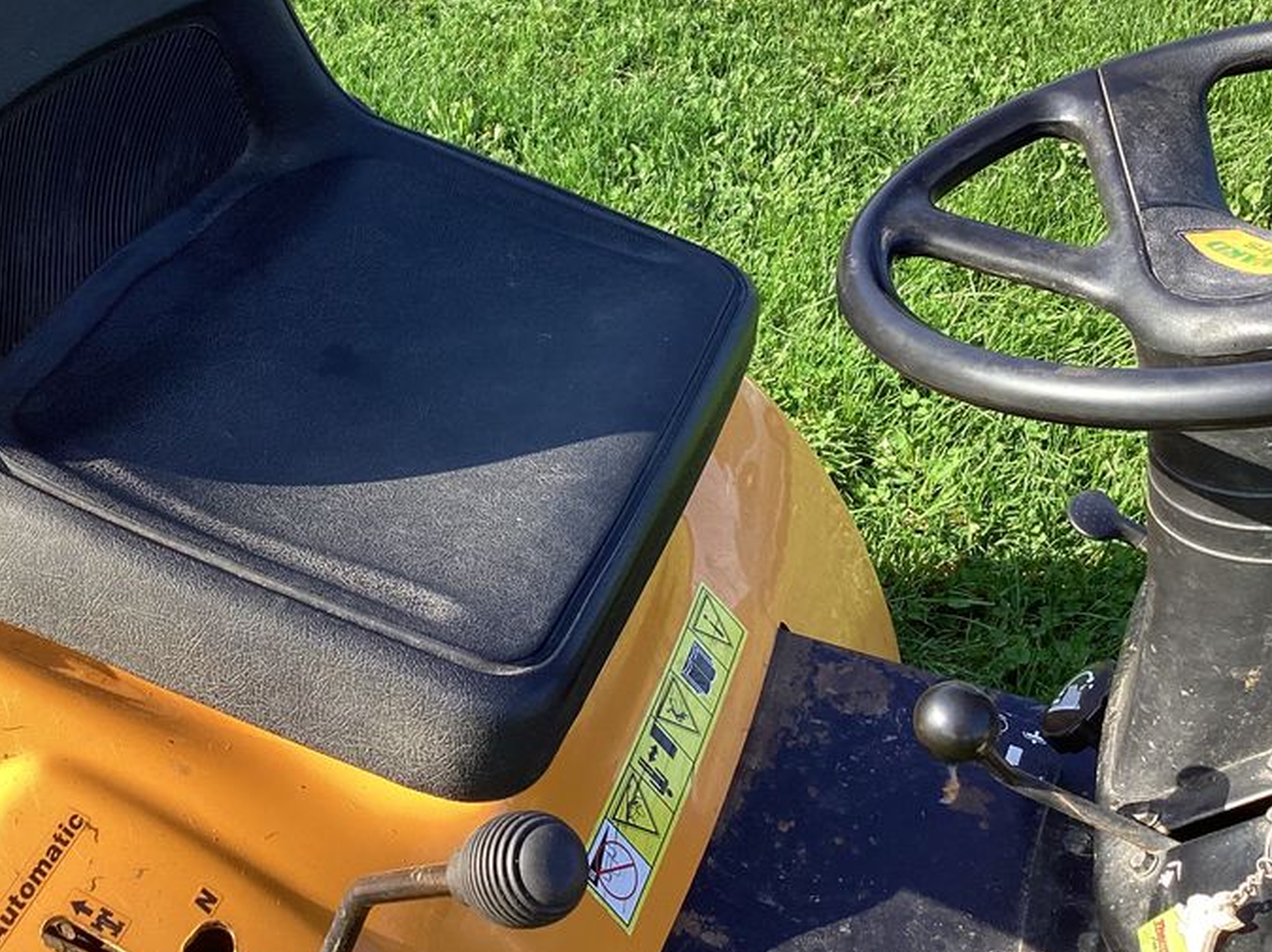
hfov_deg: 40.6
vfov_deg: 31.4
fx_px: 1690
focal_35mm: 46
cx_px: 393
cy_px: 360
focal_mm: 3.3
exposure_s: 1/374
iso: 25
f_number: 2.4
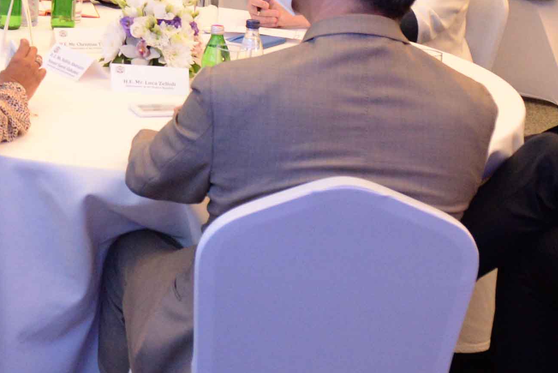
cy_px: -231
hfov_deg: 15.6
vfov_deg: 10.9
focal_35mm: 120
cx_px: -297
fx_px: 1861
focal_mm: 26
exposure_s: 1/125
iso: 2500
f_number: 4.5
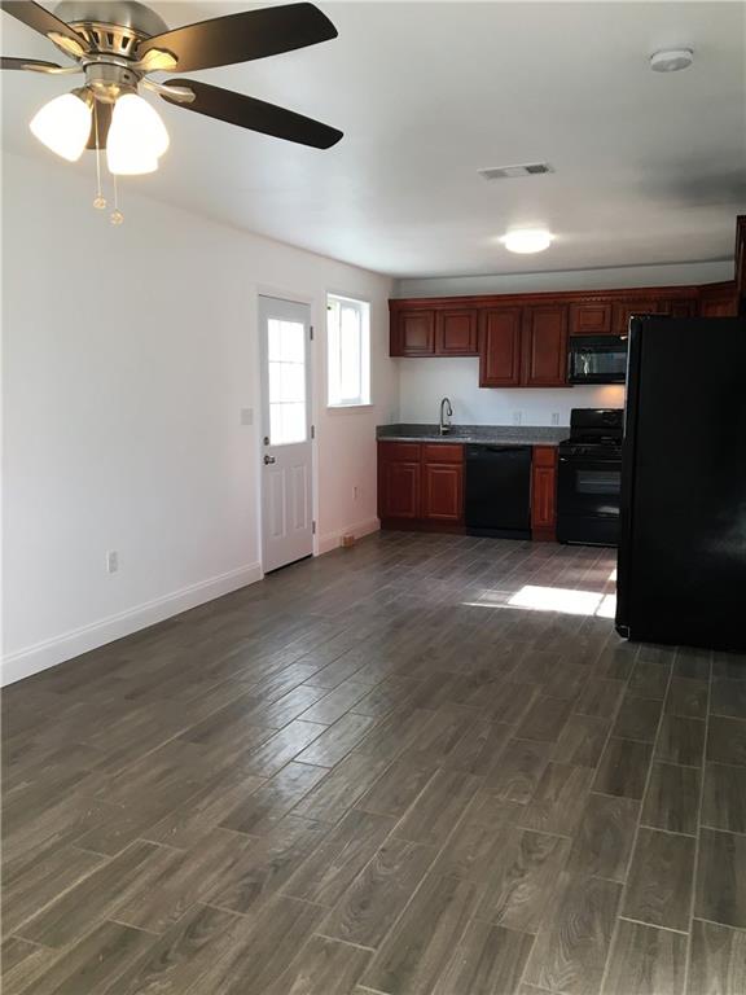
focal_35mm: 29
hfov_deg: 48.2
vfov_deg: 61.7
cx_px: 373
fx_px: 833
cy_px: 498
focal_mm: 4.15
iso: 25
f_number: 2.2
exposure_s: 1/30
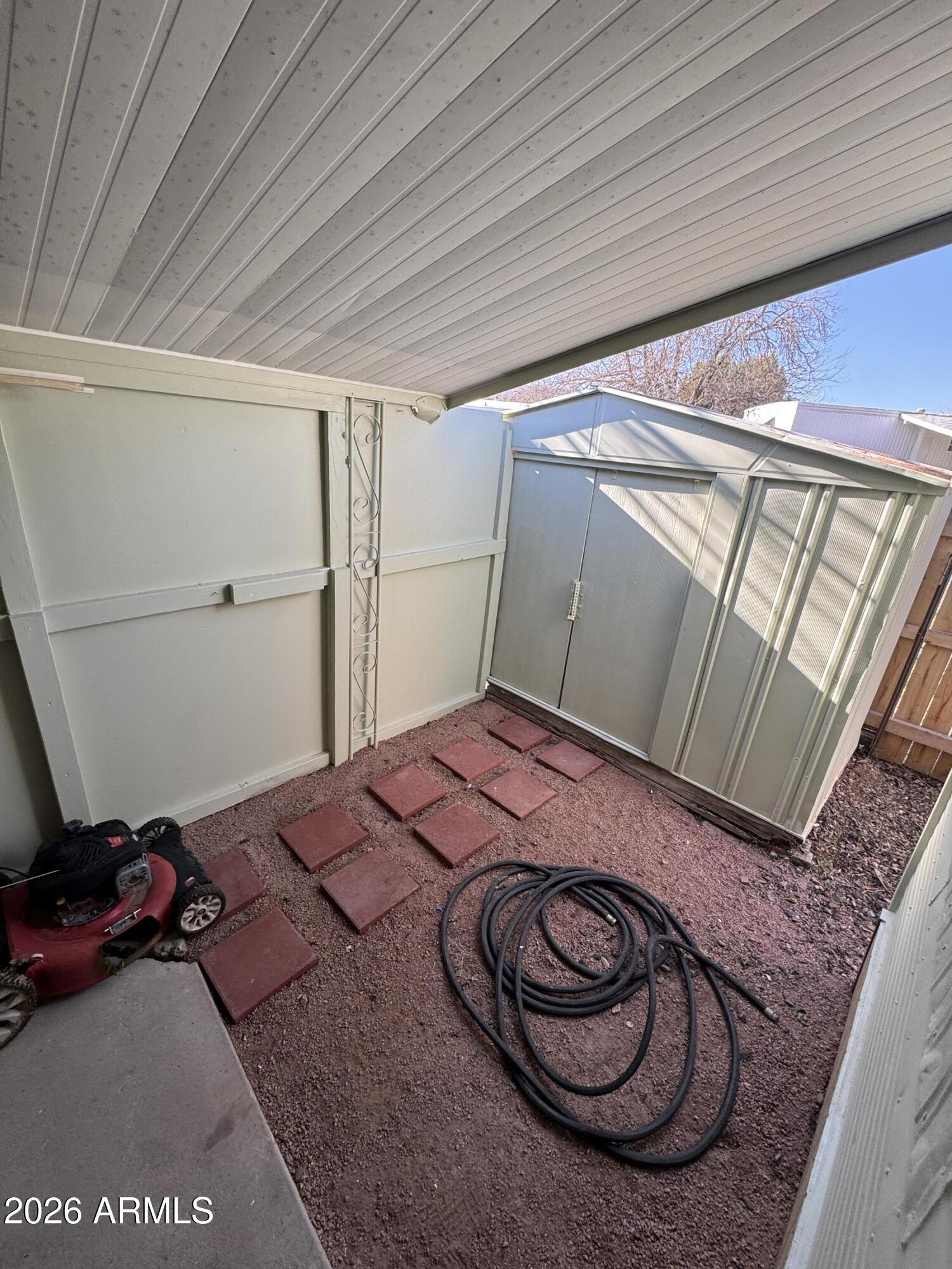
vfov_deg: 102.1
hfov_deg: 85.7
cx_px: 476
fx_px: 513
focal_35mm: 14
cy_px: 634
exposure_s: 1/118
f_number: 2.2
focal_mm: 2.22
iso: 40
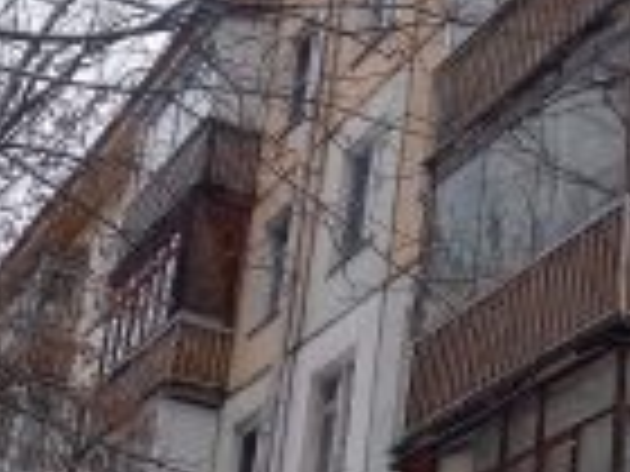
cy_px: 414
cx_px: 657
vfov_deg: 14.7
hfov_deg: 19.0
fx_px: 1820
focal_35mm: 100
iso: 100
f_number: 1.79
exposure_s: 1/143
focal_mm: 4.74
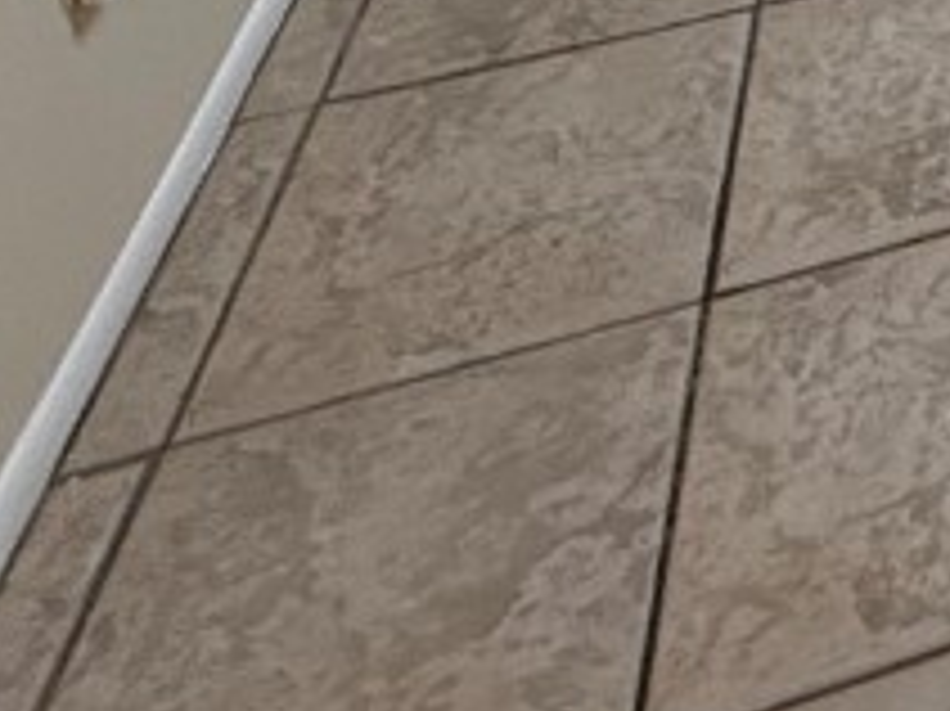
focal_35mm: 68
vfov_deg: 15.1
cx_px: 1724
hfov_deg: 20.2
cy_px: -896
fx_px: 1865
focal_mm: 2.22
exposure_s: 1/120
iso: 320
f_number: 2.2
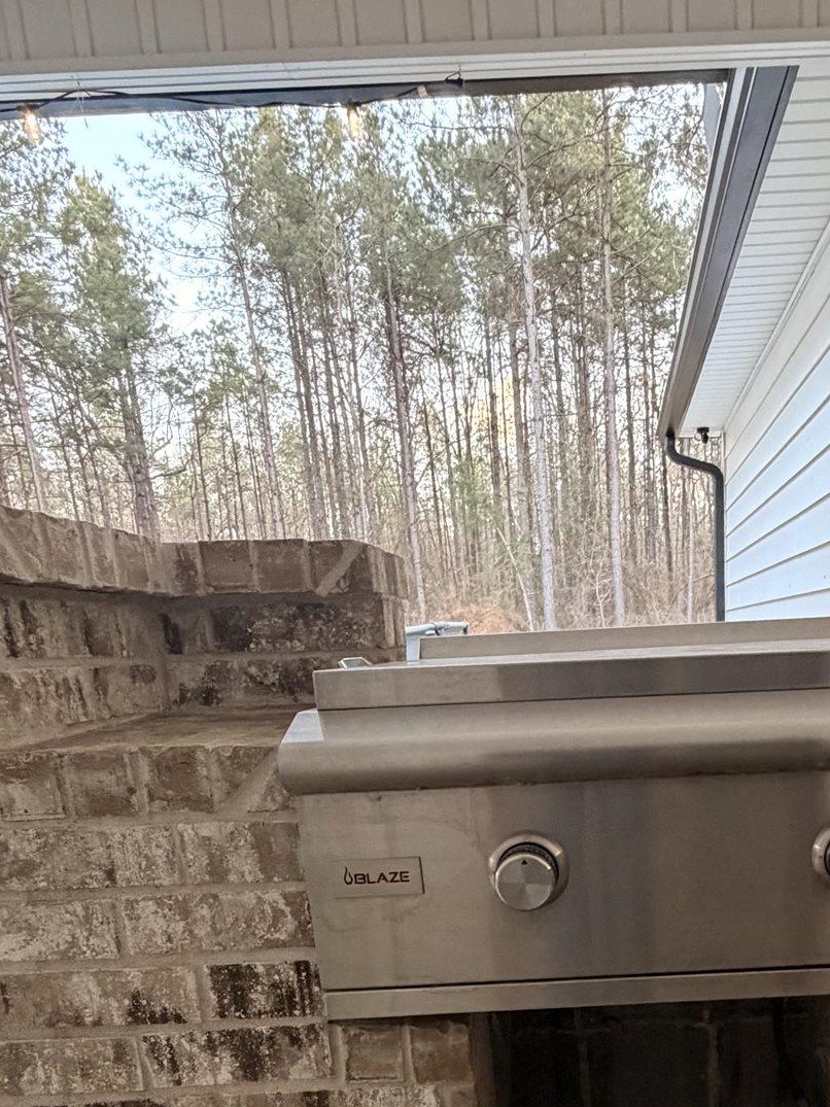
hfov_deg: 45.0
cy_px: 906
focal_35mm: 30
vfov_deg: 55.2
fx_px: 959
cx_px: 633
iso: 400
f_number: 2.2
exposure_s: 1/60
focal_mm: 2.22
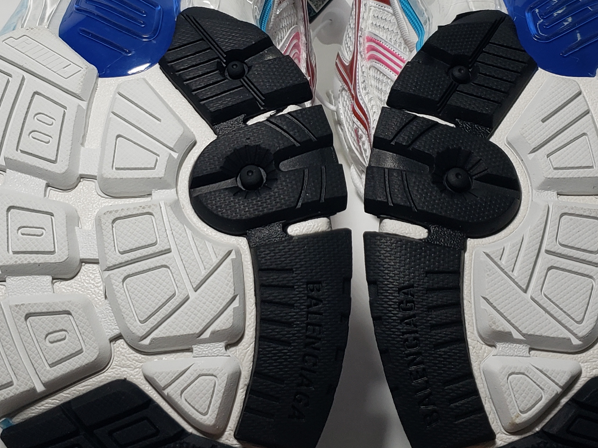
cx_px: 265
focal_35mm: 62
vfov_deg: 23.4
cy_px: 108
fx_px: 1071
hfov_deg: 31.2
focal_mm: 4.3
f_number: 1.5
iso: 50
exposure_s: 1/563
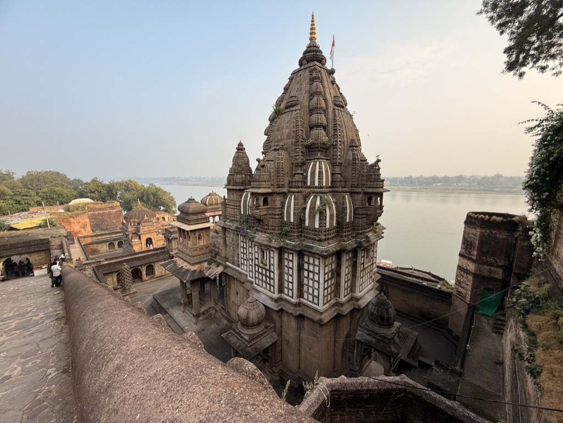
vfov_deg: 85.7
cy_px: 212
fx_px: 228
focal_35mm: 14
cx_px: 282
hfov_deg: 102.0
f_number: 2.2
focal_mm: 2.22
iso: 50
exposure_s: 1/381
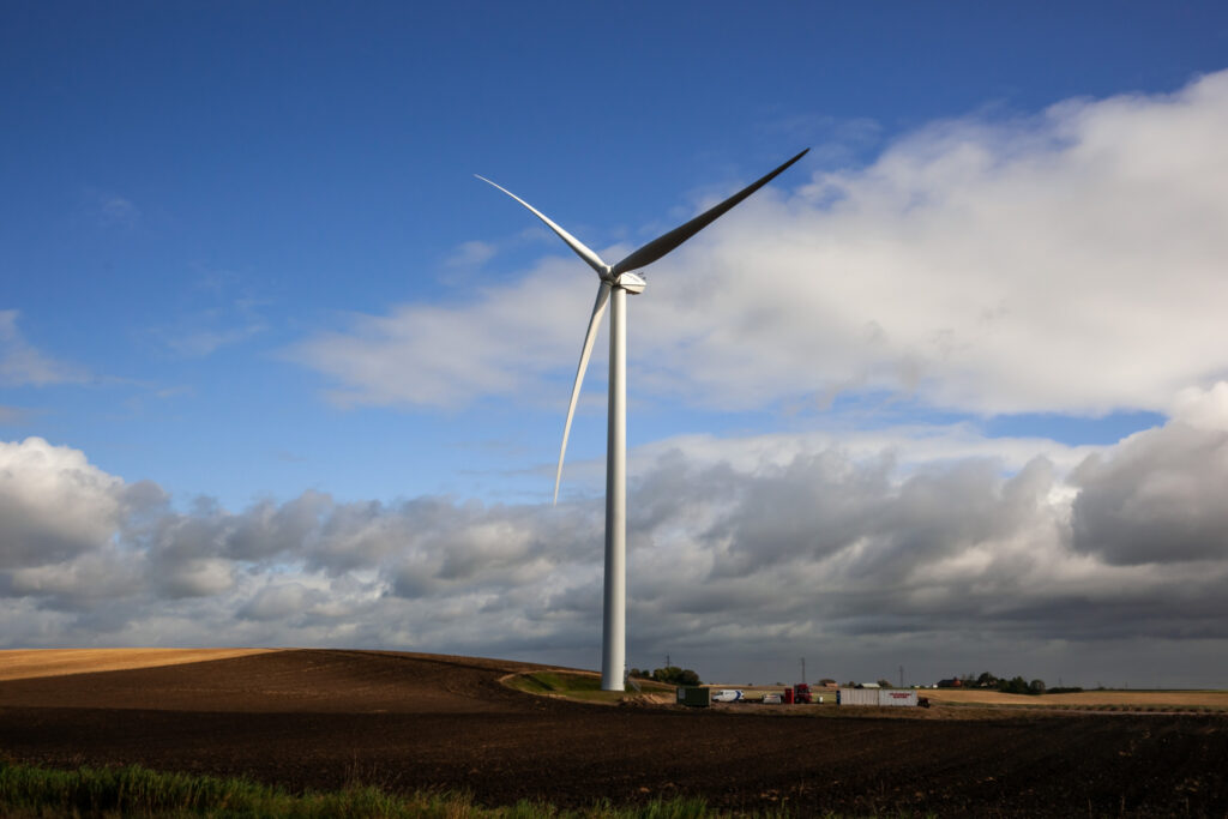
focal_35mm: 35
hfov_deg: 54.4
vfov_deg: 37.9
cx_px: 614
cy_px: 410
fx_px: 1194
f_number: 11
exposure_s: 1/640
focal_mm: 35
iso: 200
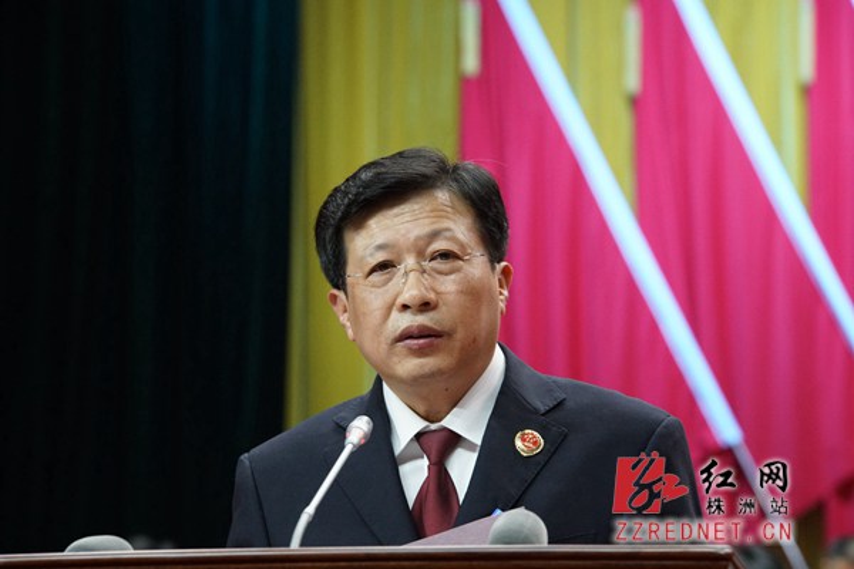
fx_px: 3795
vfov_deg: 8.6
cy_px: 284
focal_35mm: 160
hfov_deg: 12.8
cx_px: 427
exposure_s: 1/160
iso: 6400
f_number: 8
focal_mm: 160
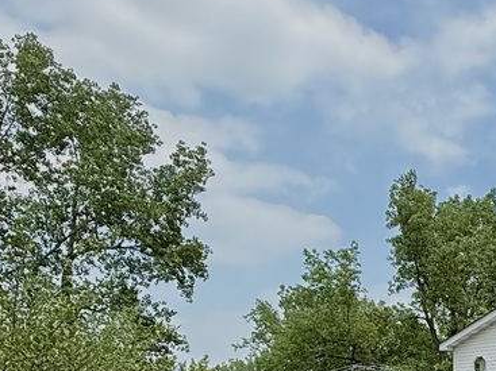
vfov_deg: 24.1
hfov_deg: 30.5
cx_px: 570
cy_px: 449
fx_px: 788
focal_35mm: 55
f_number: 2.2
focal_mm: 2.22
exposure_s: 1/1572
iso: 50
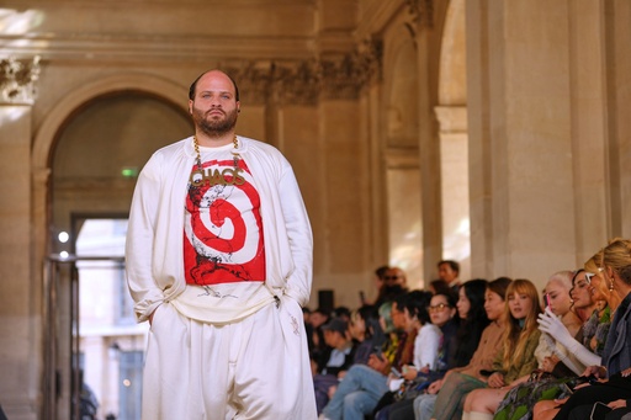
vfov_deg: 16.1
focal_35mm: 85
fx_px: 1489
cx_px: 316
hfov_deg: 23.9
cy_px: 210
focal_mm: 85
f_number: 2.8
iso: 400
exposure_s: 1/640
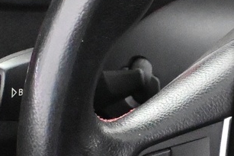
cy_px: 120
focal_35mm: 230
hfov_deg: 8.7
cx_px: 354
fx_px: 1493
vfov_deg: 6.0
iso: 12800
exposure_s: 1/60
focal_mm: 29
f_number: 4.8
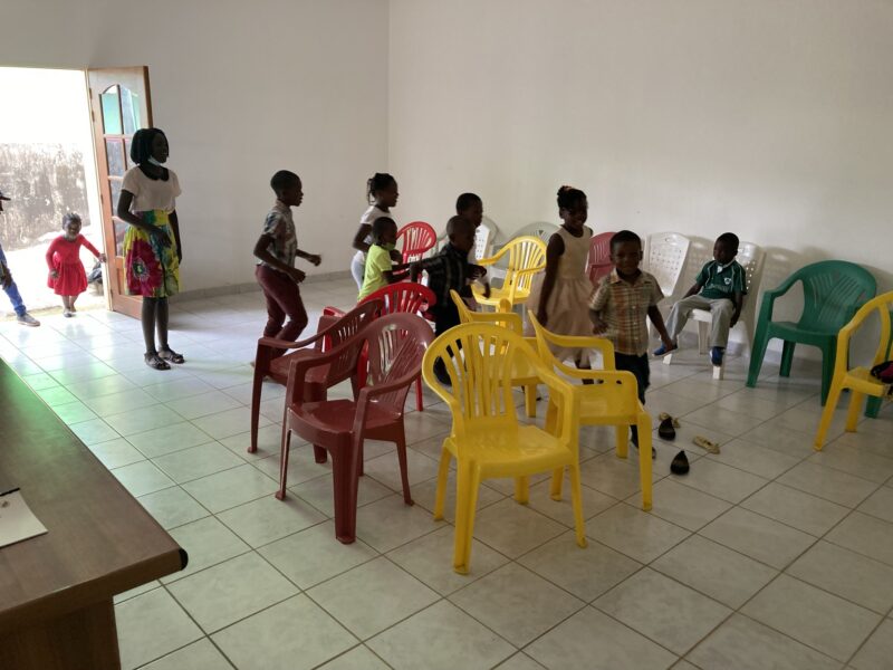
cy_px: 335
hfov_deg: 63.4
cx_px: 446
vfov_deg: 49.7
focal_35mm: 28
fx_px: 722
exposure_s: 1/60
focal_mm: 3.99
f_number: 1.8
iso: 160
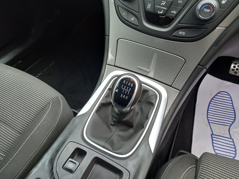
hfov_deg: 69.4
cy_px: 90
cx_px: 120
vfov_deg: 54.9
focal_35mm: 25
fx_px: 173
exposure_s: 1/40
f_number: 2
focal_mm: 4.6
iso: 200
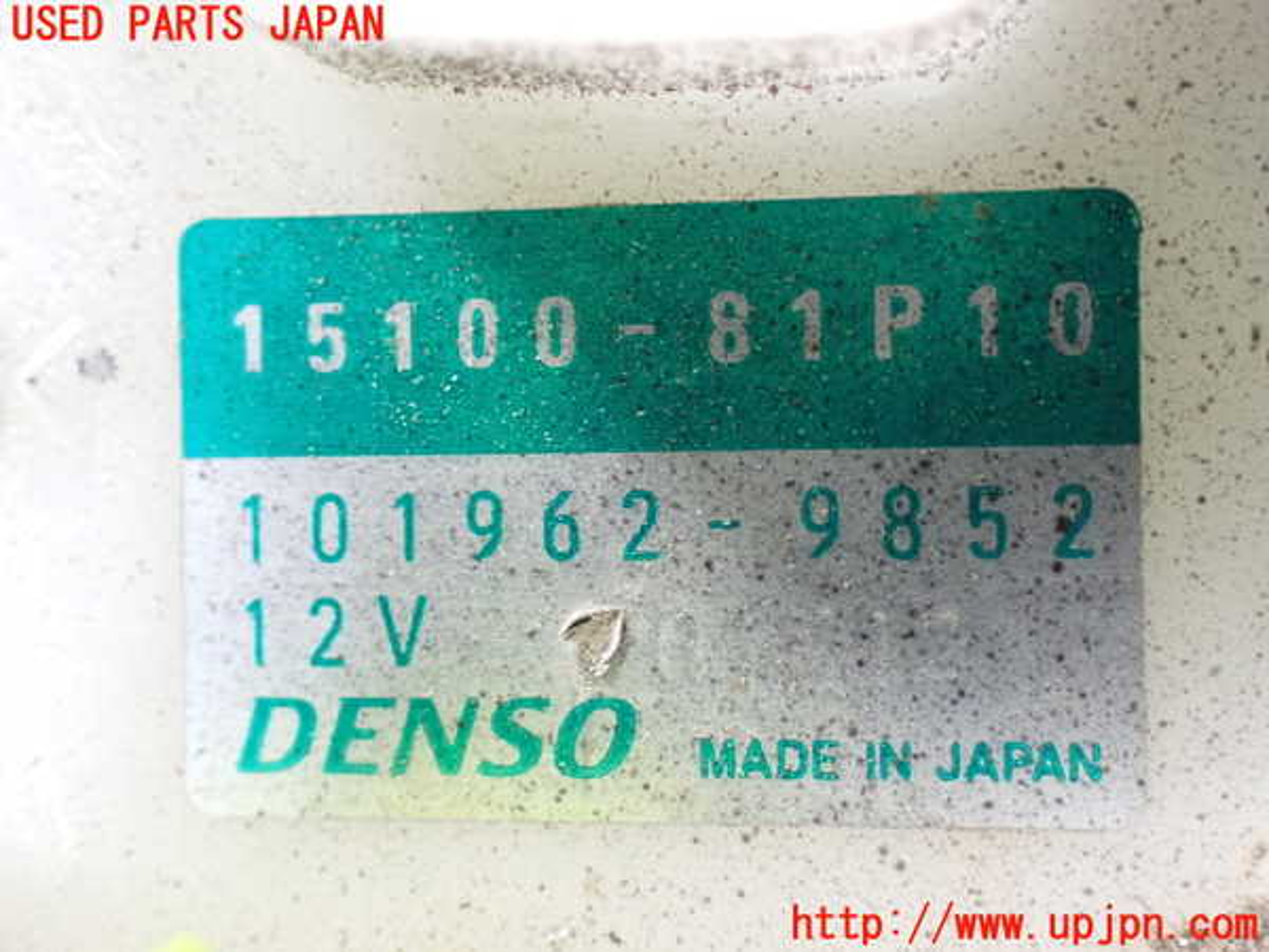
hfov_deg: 38.2
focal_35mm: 50
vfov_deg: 29.1
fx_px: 1833
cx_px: 634
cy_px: 476
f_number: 3.2
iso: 1600
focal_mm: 9.01
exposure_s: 1/50
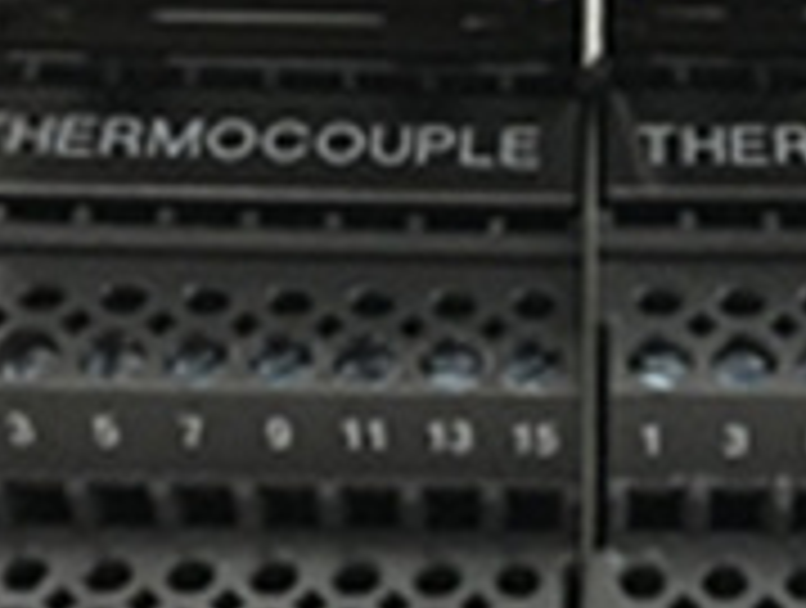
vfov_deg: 19.0
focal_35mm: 78
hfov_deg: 24.7
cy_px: 318
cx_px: 612
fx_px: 1820
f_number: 1.8
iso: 32
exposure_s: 1/20
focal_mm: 3.99
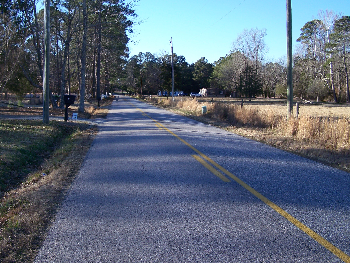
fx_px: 465
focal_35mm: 46
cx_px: 146
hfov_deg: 41.1
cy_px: 109
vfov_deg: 31.5
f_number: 2.8
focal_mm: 6.3
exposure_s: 1/320
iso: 64
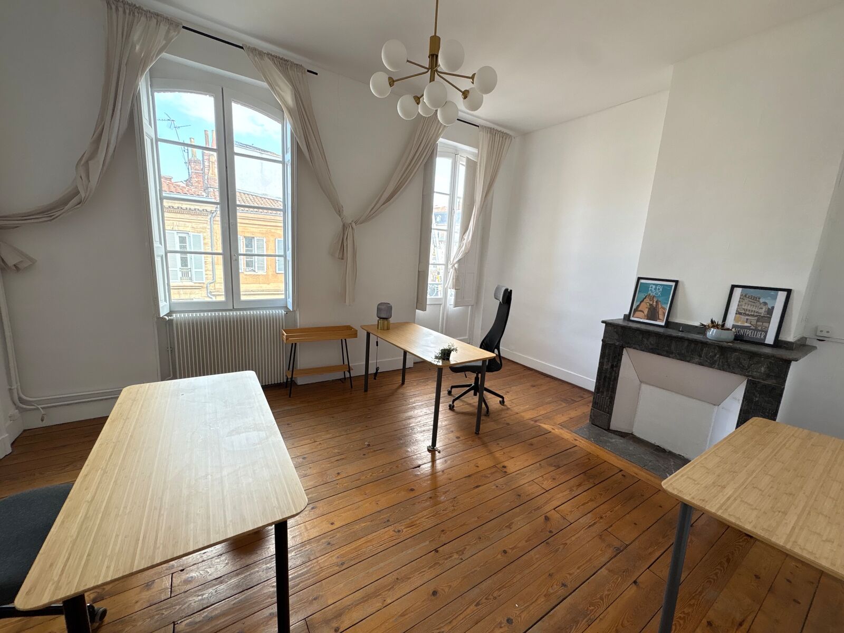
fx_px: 341
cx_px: 422
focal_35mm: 14
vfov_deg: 85.7
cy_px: 316
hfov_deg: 102.1
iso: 200
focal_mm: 2.22
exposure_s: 1/94
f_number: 2.2
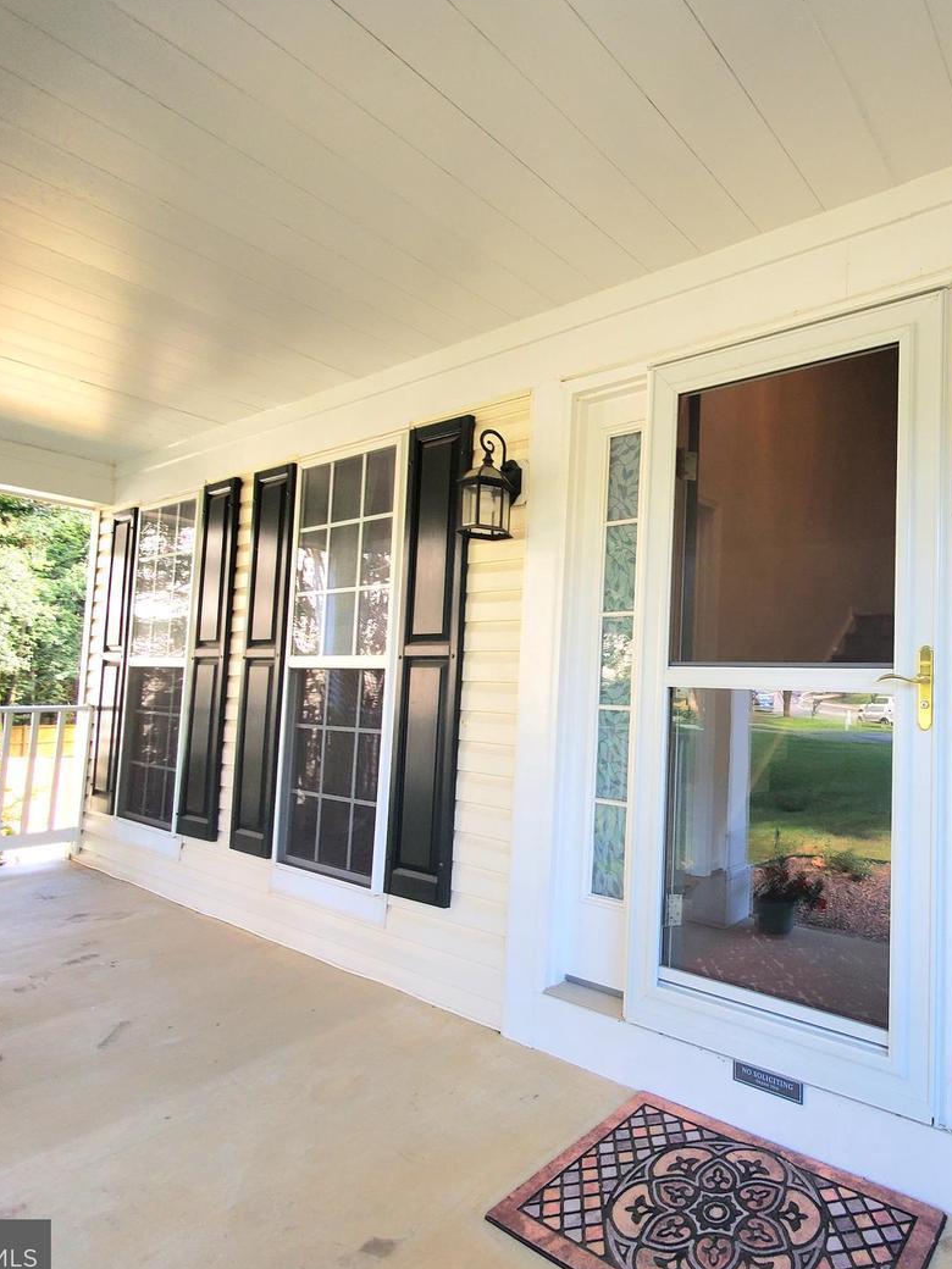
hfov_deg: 67.0
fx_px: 660
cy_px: 631
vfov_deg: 87.8
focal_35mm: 18
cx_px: 715
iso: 125
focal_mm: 1.8
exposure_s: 1/60.2
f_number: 2.2
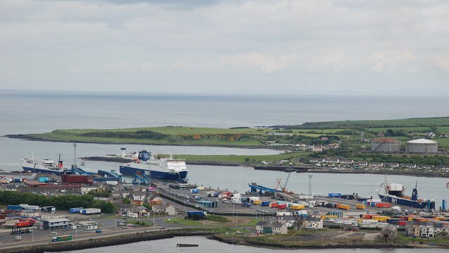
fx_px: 1465
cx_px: 225
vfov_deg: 9.9
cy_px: 130
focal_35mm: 123
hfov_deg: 17.4
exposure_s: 1/400
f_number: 8
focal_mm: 78
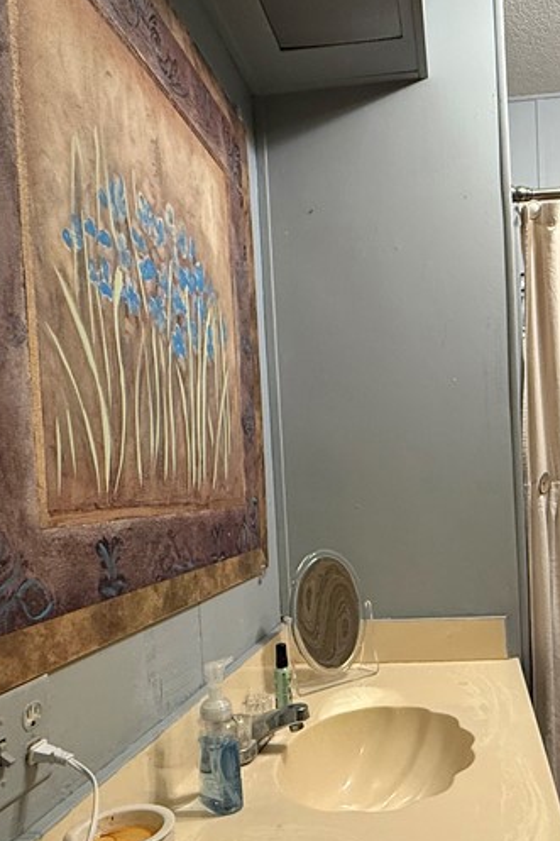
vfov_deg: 61.5
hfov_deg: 42.5
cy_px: 497
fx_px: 700
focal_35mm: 30
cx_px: 406
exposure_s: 1/60
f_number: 2.2
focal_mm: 2.22
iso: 400
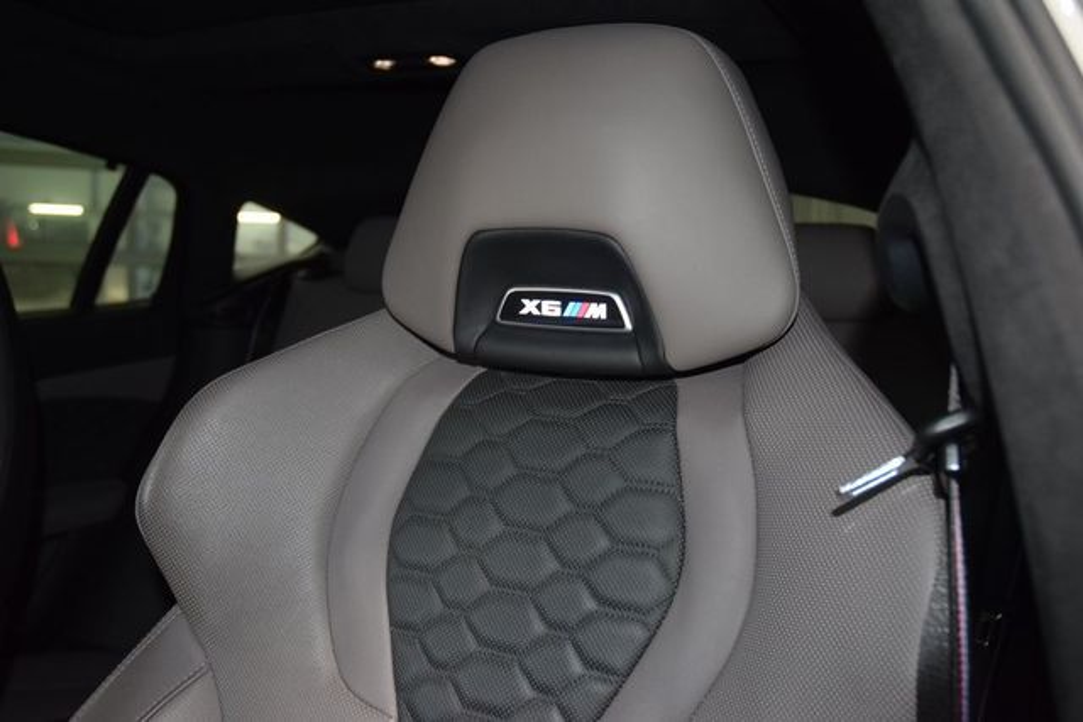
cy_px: 361
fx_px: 1083
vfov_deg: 36.9
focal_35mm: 36
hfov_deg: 53.1
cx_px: 542
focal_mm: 24
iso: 1400
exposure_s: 1/60
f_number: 3.8
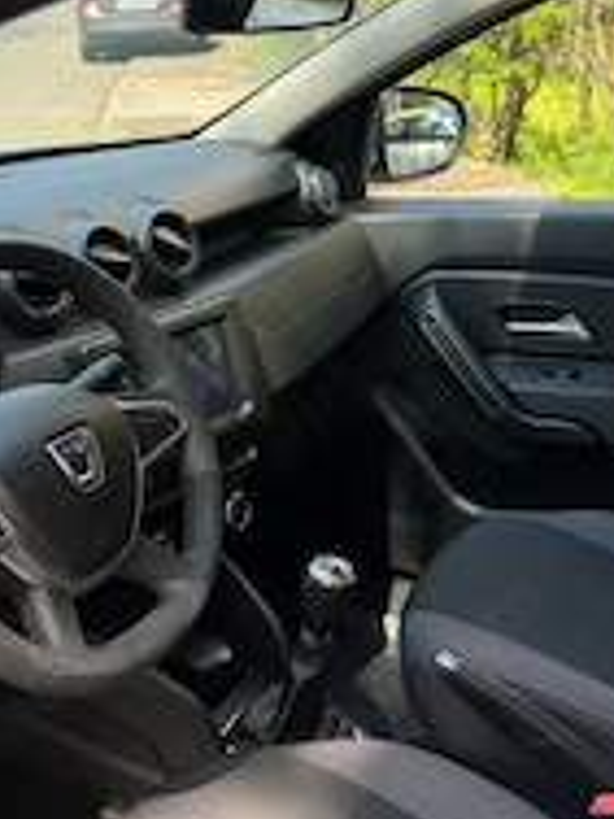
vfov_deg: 37.5
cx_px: 148
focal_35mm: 51
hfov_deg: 28.1
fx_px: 1206
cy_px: 401
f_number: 1.78
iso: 80
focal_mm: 6.76
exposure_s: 1/524
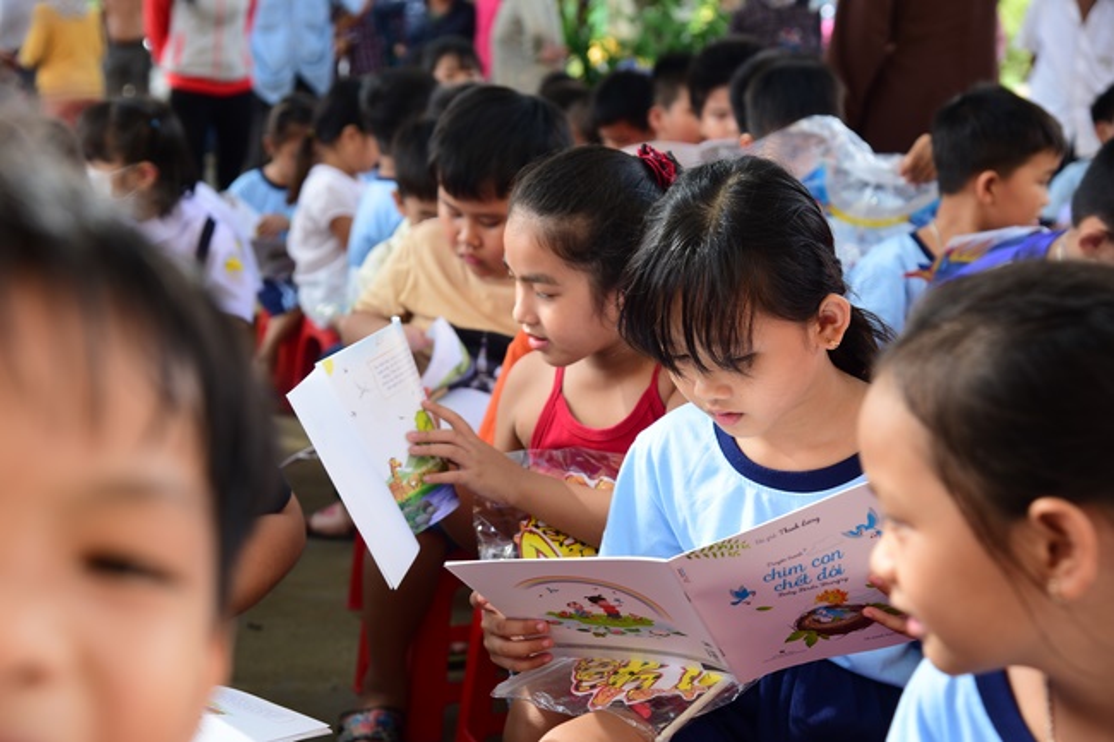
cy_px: 371
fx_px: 2011
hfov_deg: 31.0
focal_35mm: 65
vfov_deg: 20.9
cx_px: 557
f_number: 5.6
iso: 200
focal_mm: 65
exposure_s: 1/100
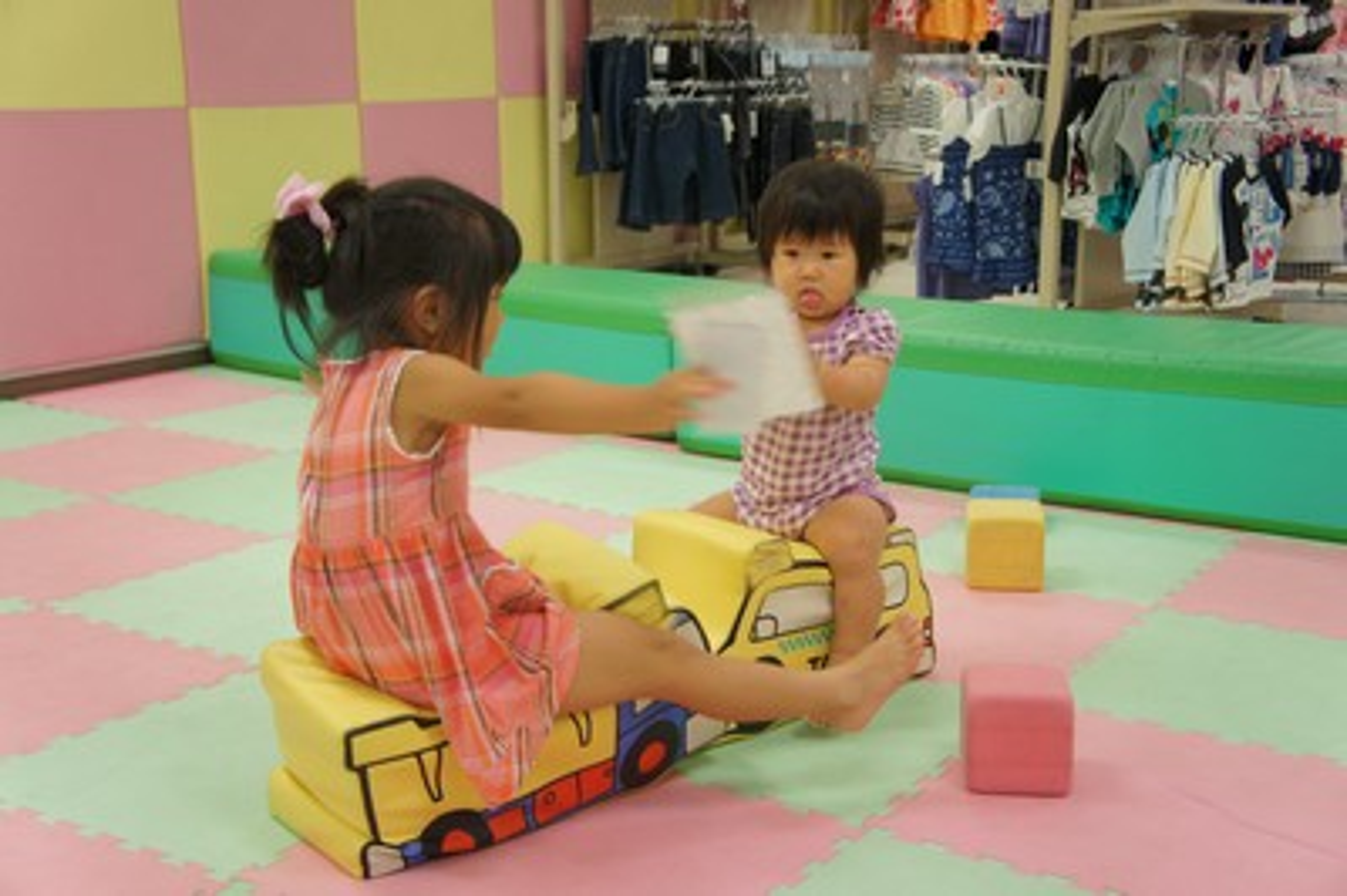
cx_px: 674
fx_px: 1682
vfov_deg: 29.8
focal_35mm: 45
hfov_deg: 43.6
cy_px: 448
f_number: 4.5
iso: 200
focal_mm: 30
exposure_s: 1/50
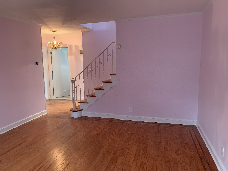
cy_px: 86
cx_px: 114
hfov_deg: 67.3
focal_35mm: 26
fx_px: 171
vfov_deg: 53.1
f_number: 1.8
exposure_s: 1/40
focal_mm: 4.25
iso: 320
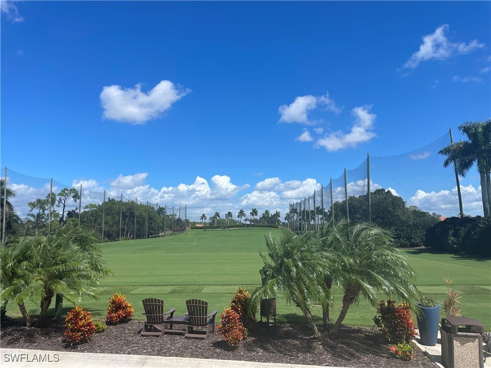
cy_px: 184
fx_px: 369
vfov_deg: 53.1
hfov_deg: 67.3
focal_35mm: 26
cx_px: 246
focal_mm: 4.2
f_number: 1.6
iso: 32
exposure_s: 1/4132
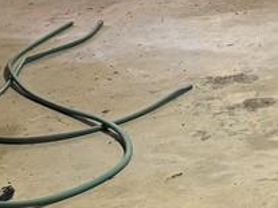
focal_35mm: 119
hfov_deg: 13.4
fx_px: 955
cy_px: -146
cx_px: 608
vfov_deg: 11.7
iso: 400
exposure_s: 1/120
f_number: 1.78
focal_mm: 6.76
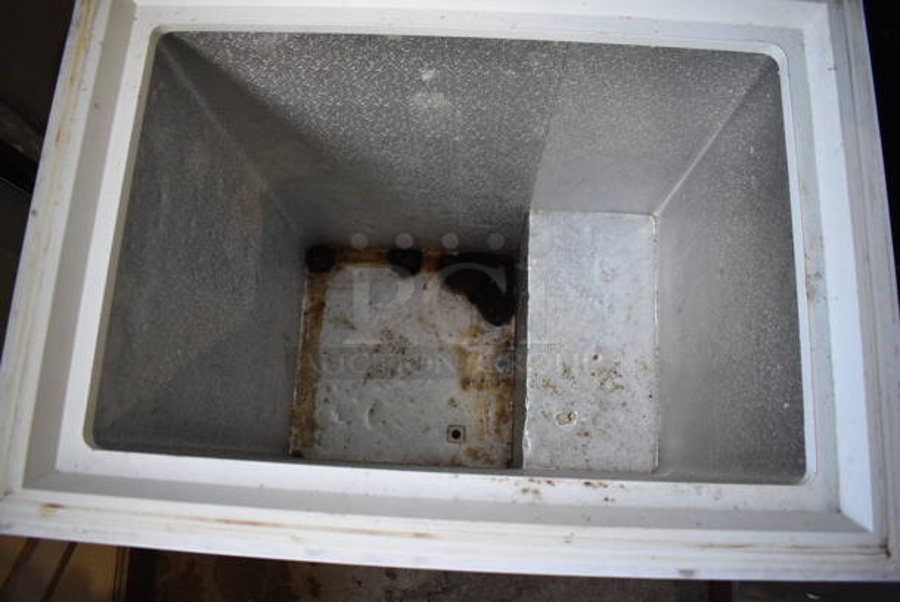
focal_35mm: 27
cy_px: 301
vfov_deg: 48.0
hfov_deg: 67.3
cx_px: 450
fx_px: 676
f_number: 3.5
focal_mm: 18
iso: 800
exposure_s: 1/125
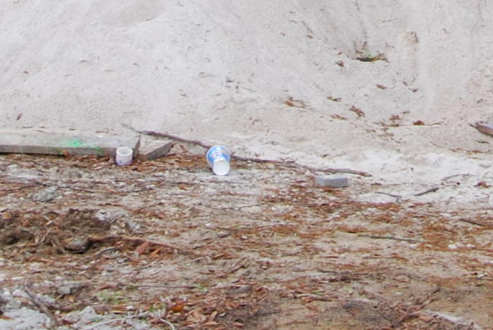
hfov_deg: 10.2
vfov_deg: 6.6
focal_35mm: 201
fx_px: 2756
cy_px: -402
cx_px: 371
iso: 200
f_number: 4.2
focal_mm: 30
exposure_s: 1/60
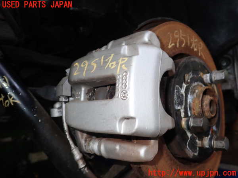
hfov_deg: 60.0
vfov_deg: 46.8
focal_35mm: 30
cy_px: 89
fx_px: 206
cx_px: 119
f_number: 6.3
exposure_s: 1/30
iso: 160
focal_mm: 5.4
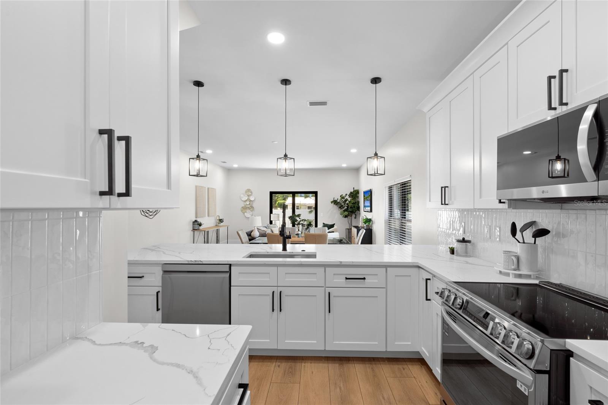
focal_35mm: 16
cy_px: 202
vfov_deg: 73.7
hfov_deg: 96.7
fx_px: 270
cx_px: 304
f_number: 9
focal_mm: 16
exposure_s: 1/2
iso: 250
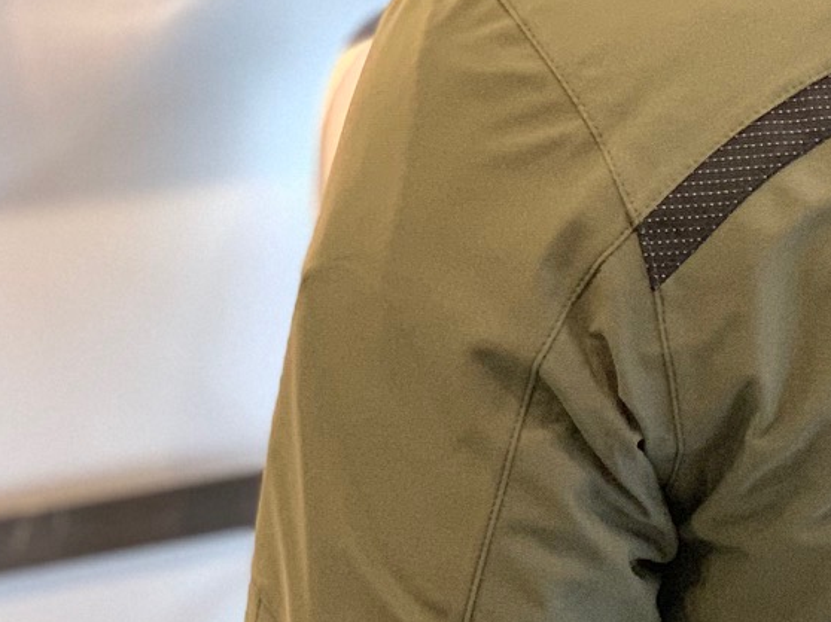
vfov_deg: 7.9
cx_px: 1127
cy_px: 540
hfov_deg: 10.3
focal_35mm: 188
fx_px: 4511
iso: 320
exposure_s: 1/60
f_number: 2.4
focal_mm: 6
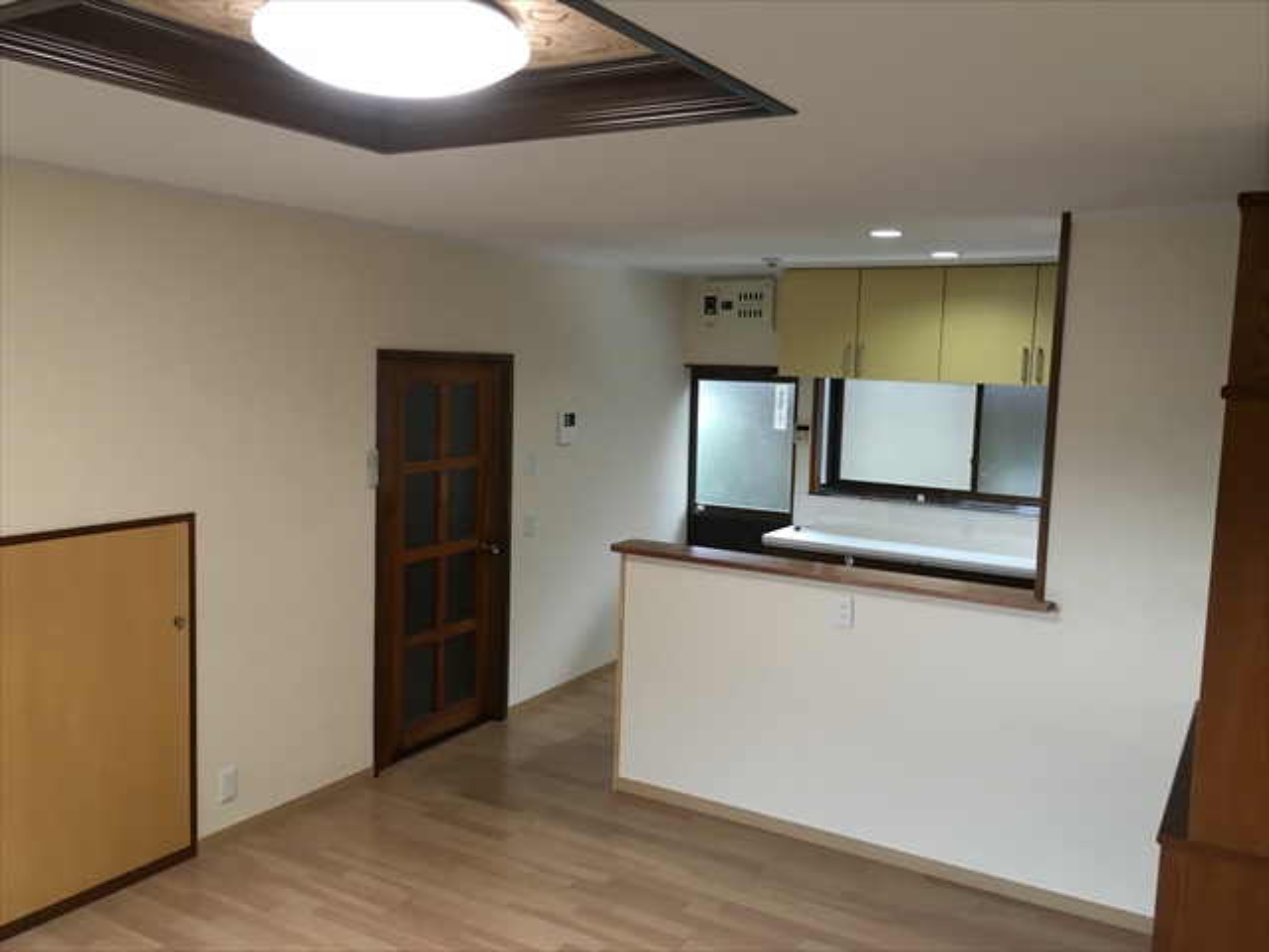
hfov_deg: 61.7
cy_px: 476
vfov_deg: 48.2
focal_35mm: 29
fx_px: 1063
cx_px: 634
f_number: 2.2
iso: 50
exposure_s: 1/30
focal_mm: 4.15
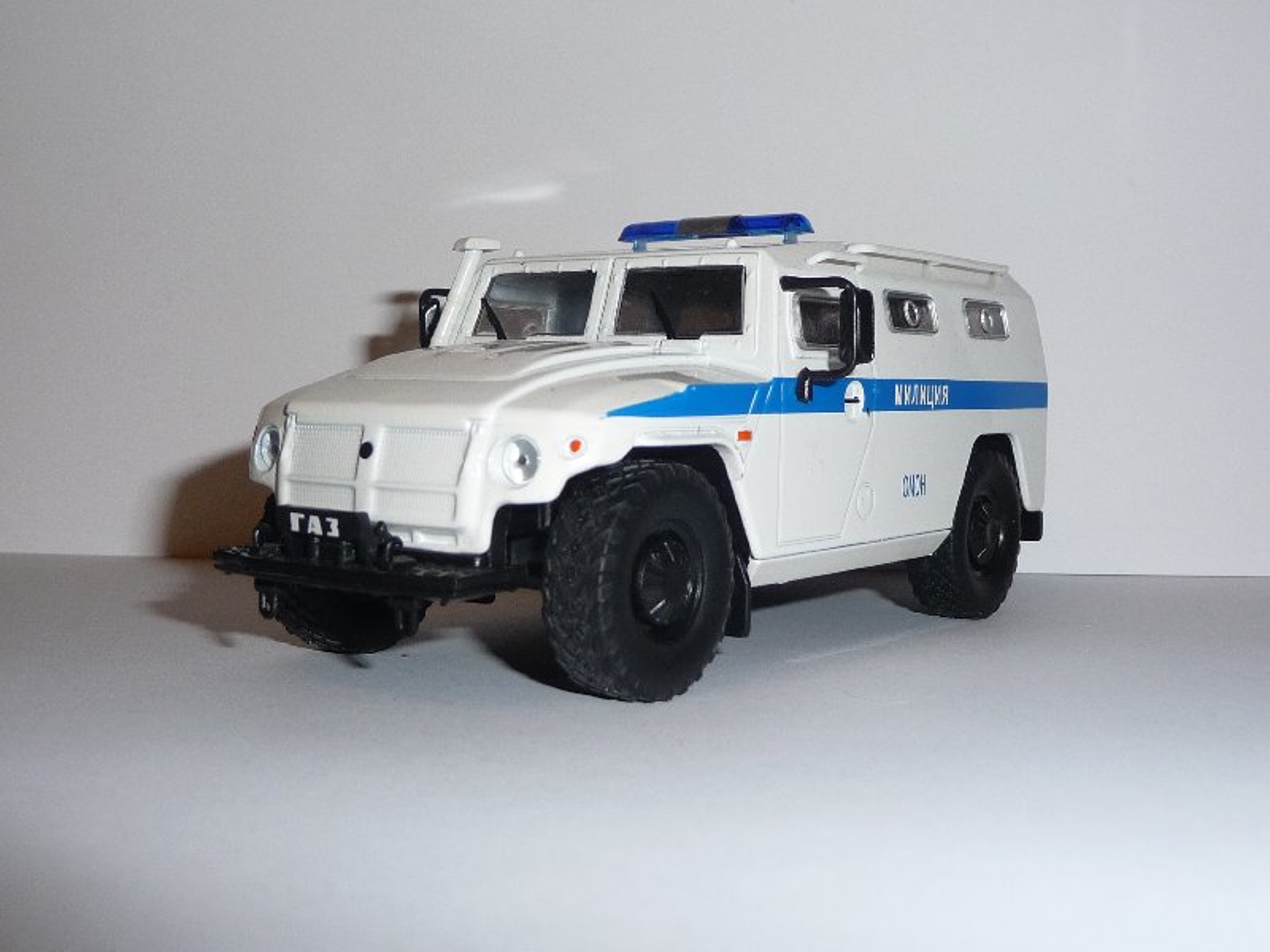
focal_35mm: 43
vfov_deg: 33.6
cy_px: 476
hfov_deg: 43.9
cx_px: 635
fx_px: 1578
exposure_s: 1/30
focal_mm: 5.3
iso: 100
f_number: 3.5
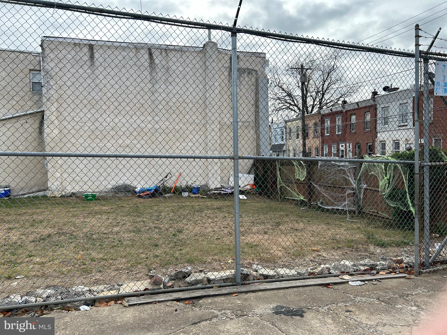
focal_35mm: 26
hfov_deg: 67.3
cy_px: 168
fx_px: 336
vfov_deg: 53.1
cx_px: 224
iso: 50
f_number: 1.5
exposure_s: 1/2008
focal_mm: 5.7
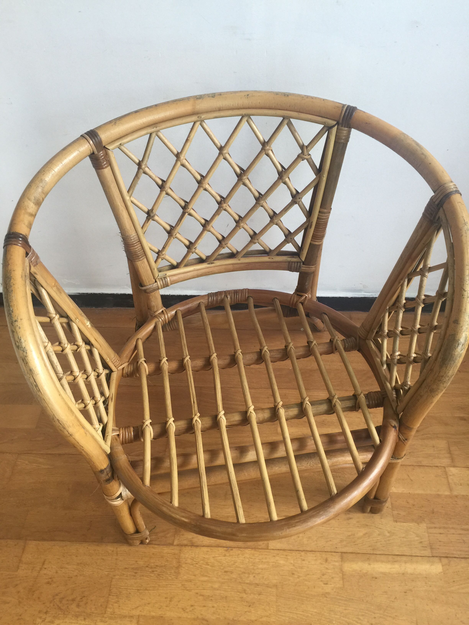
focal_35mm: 29
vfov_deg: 61.7
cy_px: 312
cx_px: 234
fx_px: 524
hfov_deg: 48.2
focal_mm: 4.15
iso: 40
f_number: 2.2
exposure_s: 1/33
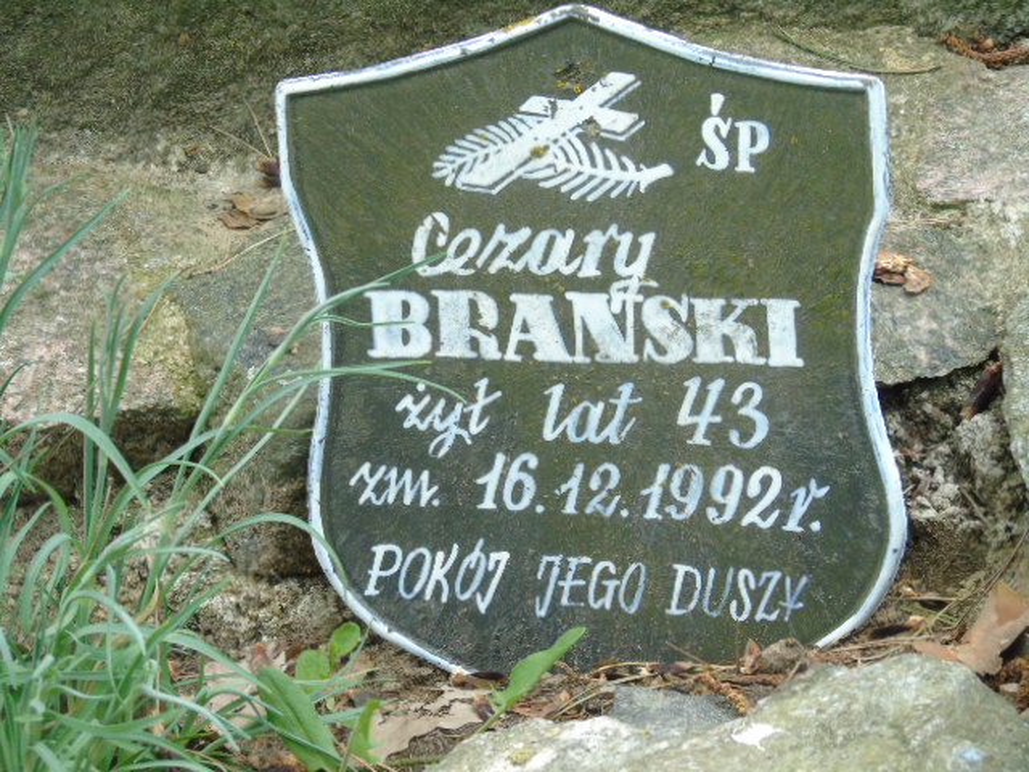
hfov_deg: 8.1
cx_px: 514
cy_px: 386
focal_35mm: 243
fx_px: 7223
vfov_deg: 6.1
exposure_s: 1/125
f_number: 4.8
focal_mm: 43
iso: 250
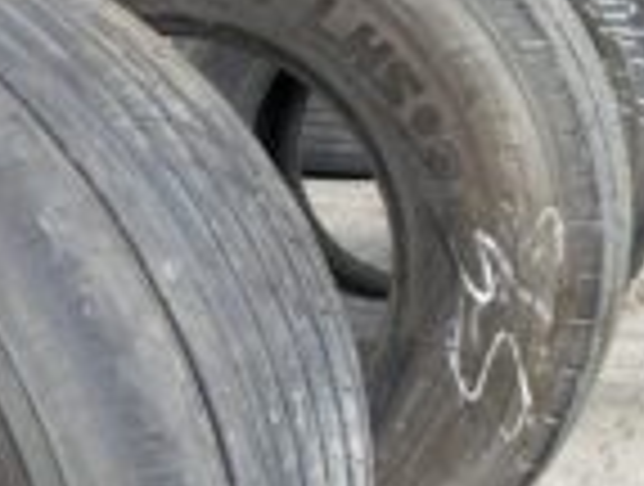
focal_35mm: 78
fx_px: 1455
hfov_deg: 22.0
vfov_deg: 18.3
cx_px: -230
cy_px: 538
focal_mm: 4.25
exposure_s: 1/431
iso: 32
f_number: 1.8
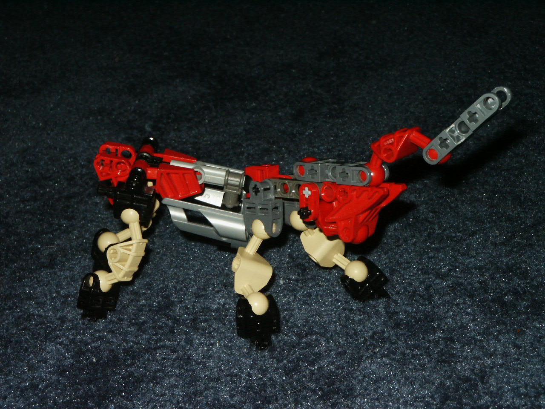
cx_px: 272
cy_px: 204
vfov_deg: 13.8
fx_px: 1685
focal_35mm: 107
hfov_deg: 18.4
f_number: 8
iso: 200
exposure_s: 1/90
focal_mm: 21.83
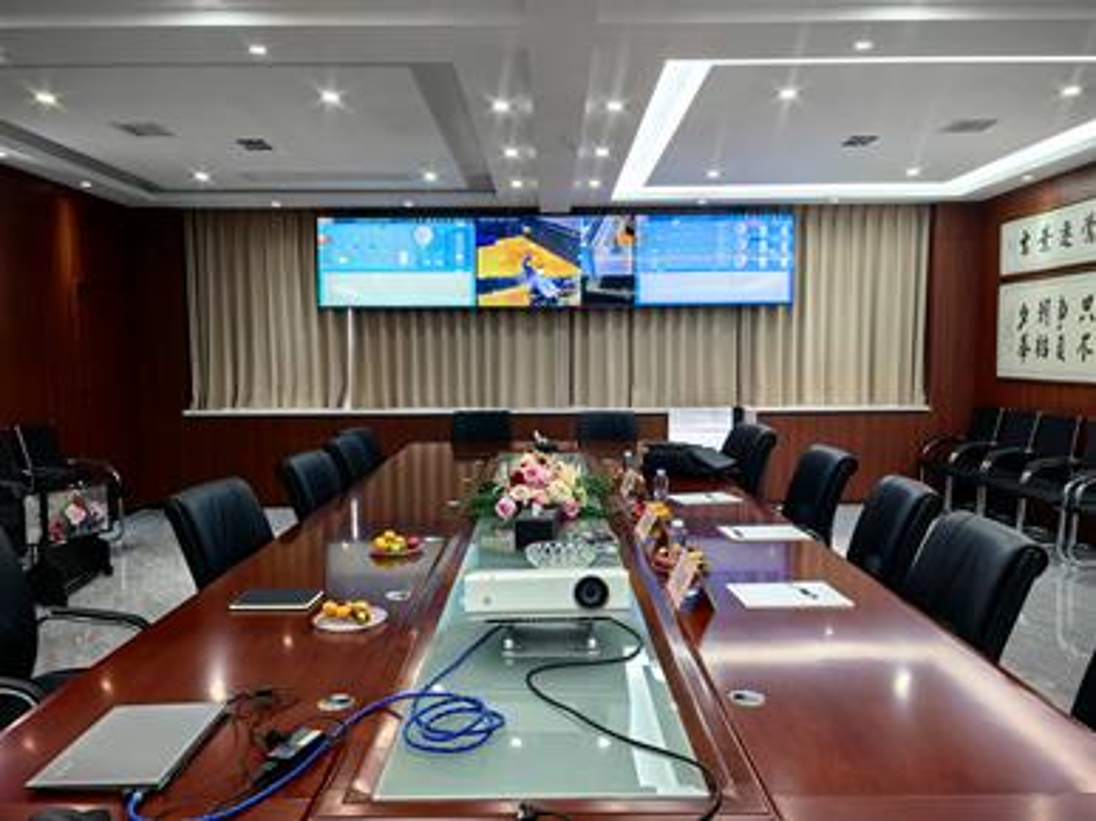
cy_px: 410
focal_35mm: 27
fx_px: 855
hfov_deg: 65.3
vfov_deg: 51.3
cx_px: 548
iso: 80
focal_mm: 5.75
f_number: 4
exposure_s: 1/50
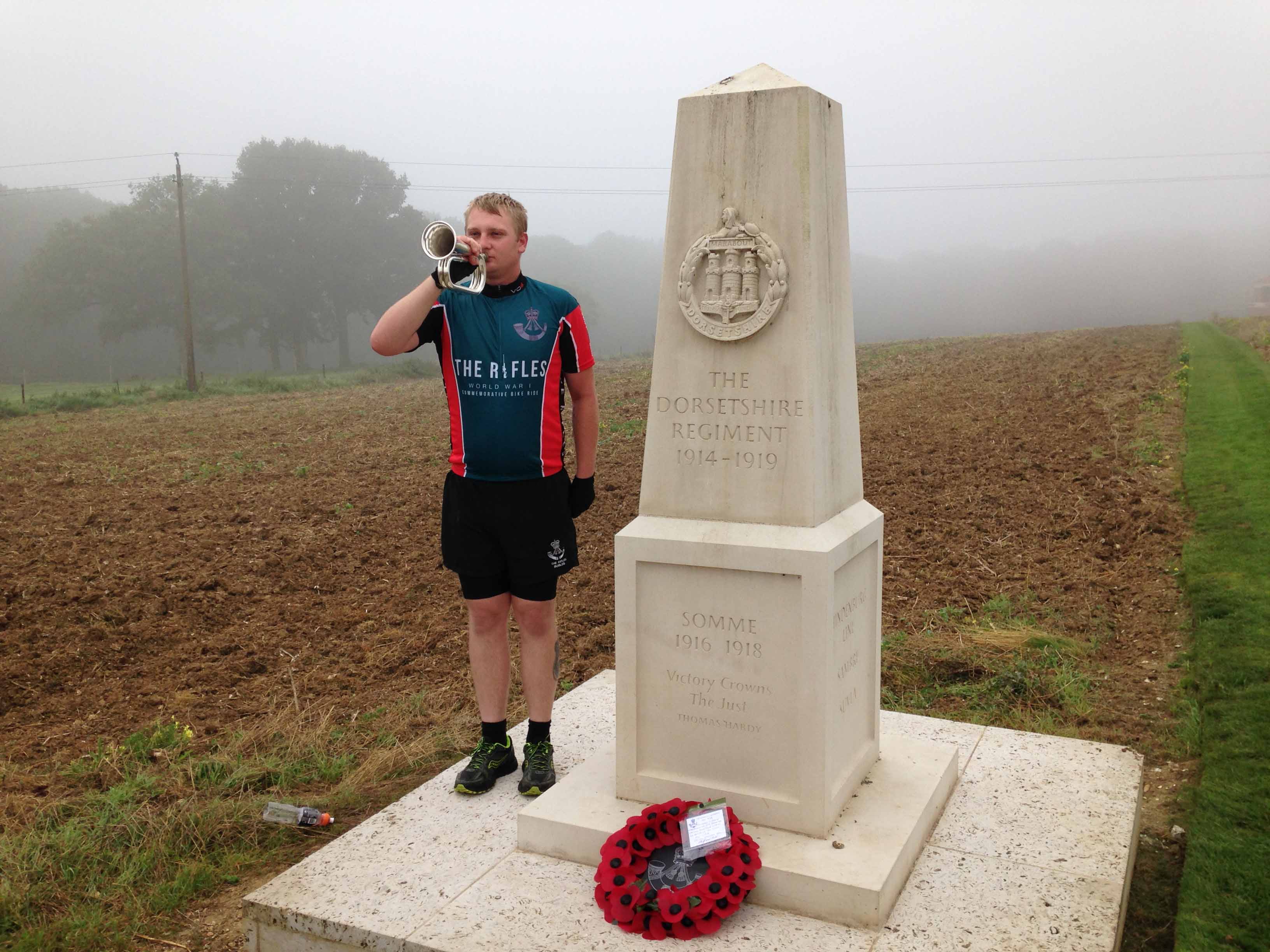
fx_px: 1211
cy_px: 476
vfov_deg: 42.9
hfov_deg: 55.4
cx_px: 635
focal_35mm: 33
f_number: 2.4
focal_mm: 4.12
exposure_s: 1/323
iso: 50
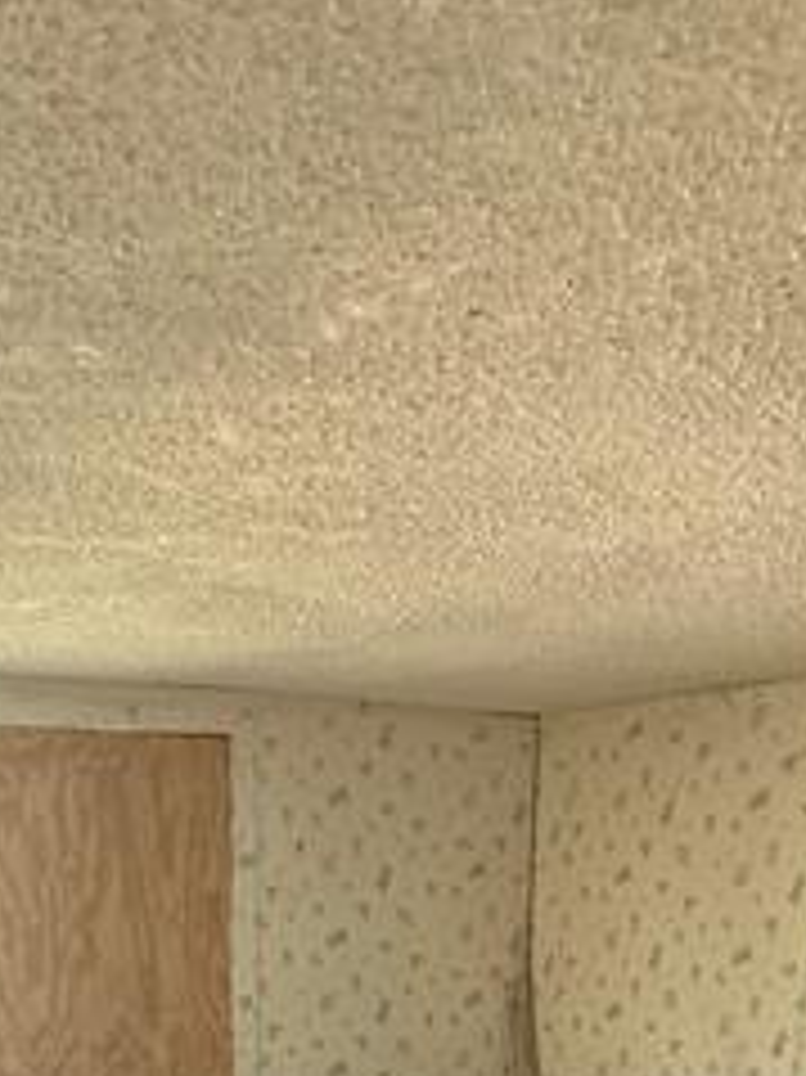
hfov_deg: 32.1
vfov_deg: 32.8
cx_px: 360
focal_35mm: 45
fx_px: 1398
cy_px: 1355
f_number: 2.2
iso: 500
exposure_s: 1/60
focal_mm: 2.22
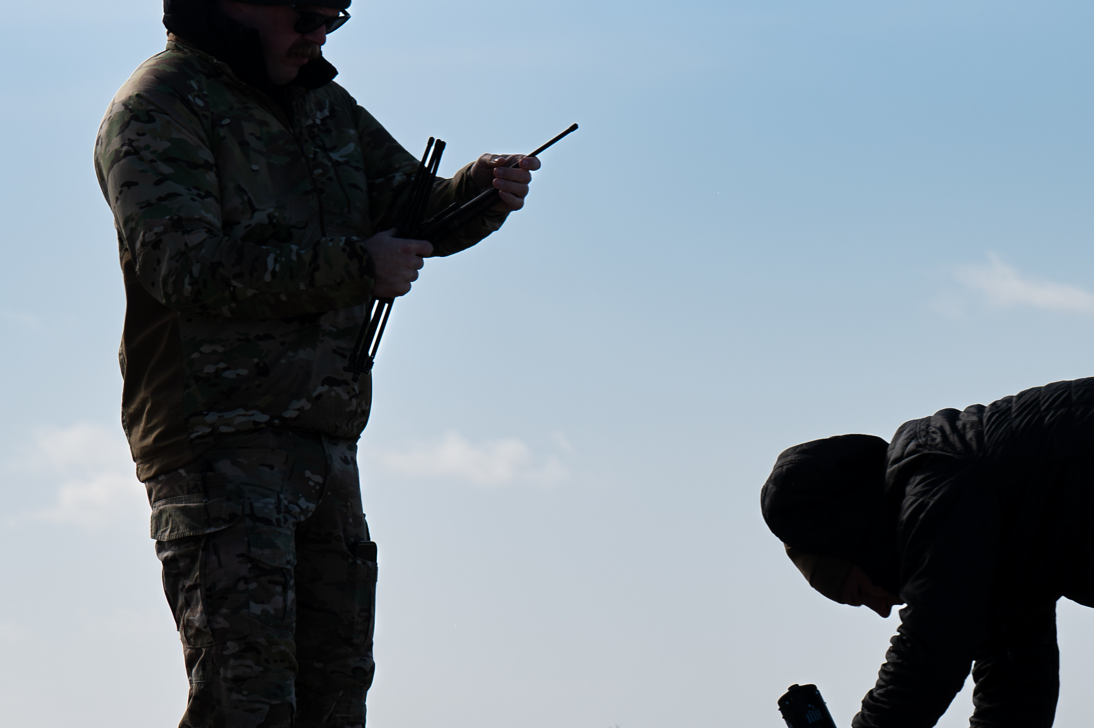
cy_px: 386
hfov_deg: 9.2
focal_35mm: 224
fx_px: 6803
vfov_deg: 6.1
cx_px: 752
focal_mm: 93
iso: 50
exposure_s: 1/500
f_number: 7.1
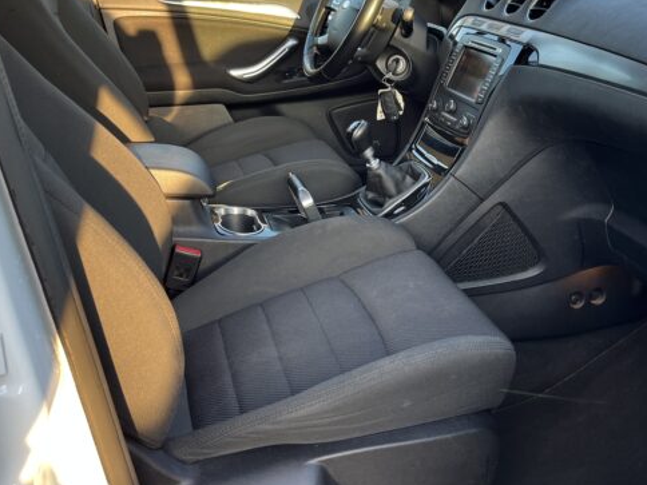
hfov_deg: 43.6
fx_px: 804
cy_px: 196
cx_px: 393
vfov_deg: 33.5
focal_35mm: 43
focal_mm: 5.1
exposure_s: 1/121
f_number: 1.6
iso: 64
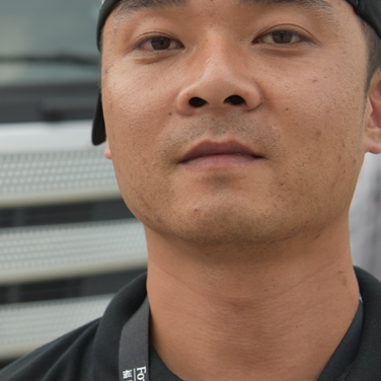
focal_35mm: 102
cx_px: -4
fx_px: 1270
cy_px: 168
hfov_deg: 16.7
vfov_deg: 17.1
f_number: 5
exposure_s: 1/100
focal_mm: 44
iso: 400
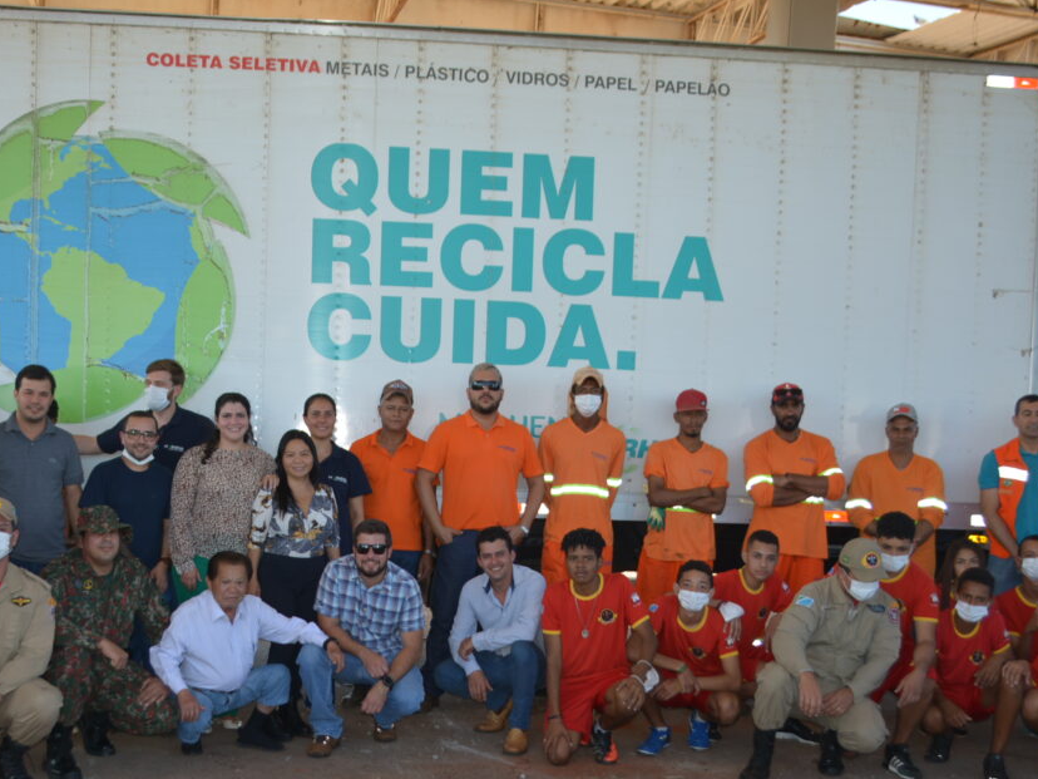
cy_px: 489
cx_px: 463
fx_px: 1379
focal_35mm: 46
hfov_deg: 41.2
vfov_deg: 31.4
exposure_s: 1/160
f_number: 3.8
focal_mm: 22
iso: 100
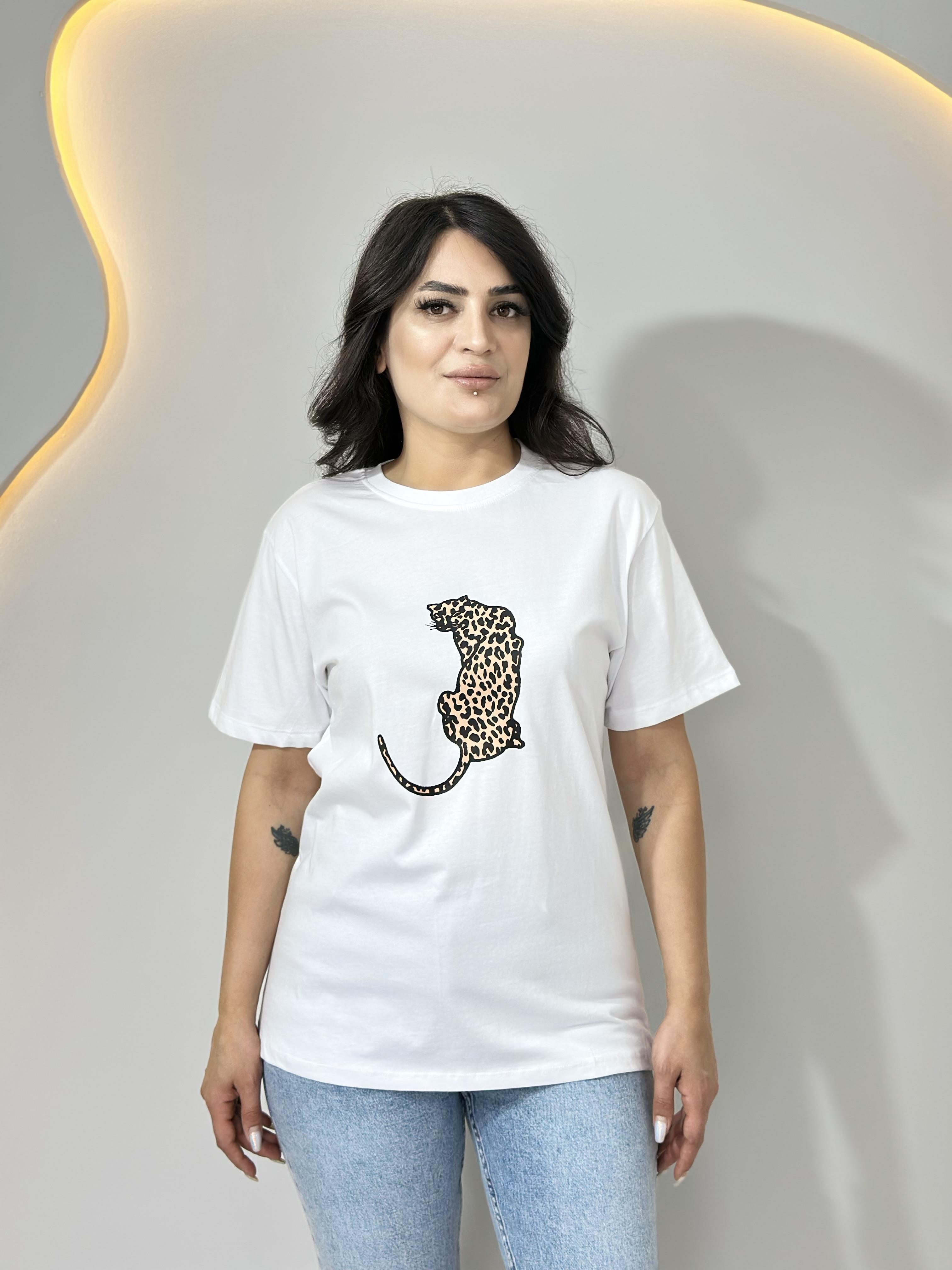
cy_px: 635
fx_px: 1760
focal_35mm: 48
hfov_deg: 30.3
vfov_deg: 39.7
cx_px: 476
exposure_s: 1/141
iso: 64
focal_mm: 6.86
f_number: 1.78
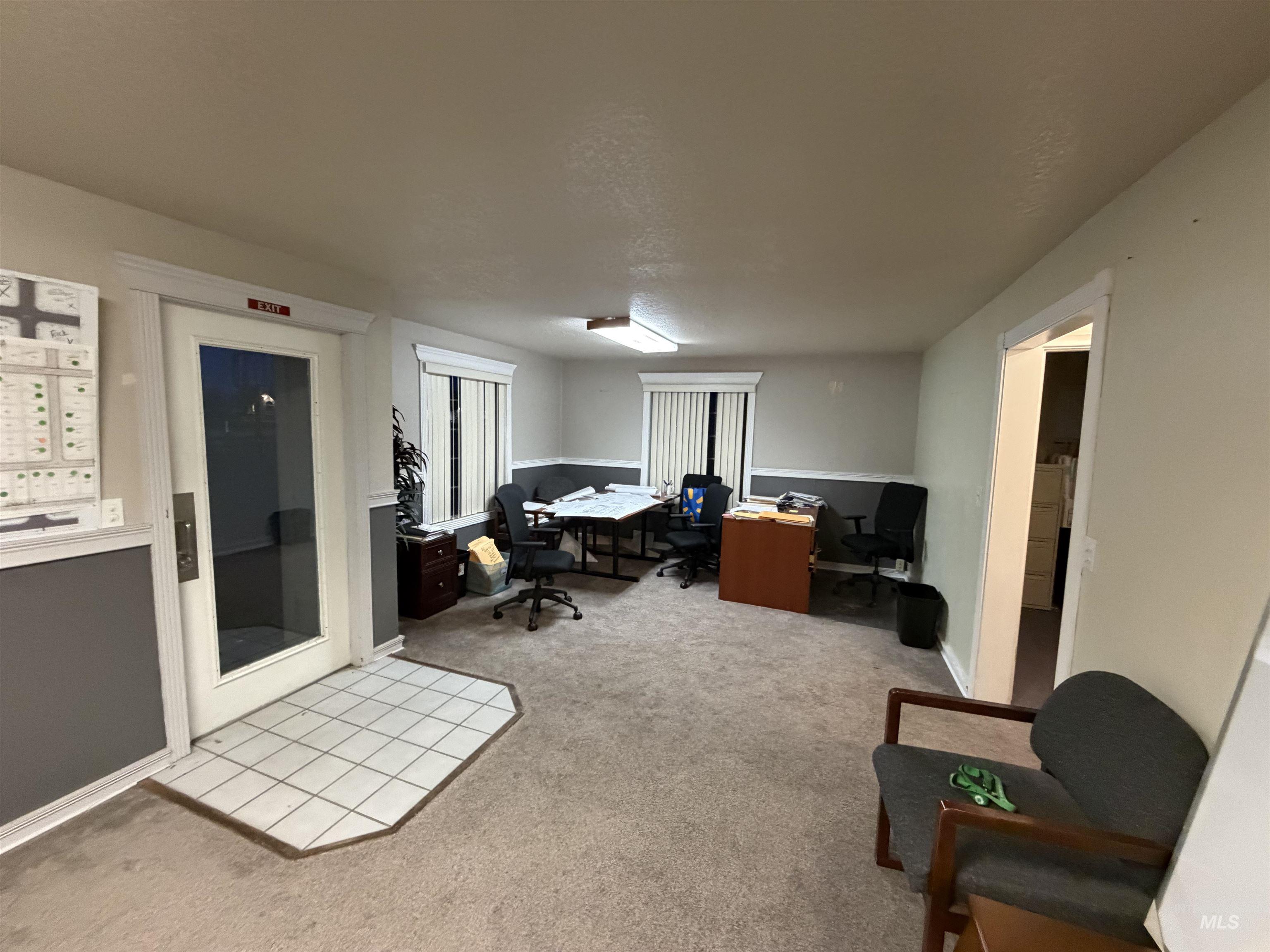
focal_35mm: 14
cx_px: 635
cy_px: 476
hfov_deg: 102.1
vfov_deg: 85.7
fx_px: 514
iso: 800
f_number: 2.2
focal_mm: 2.22
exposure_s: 1/60
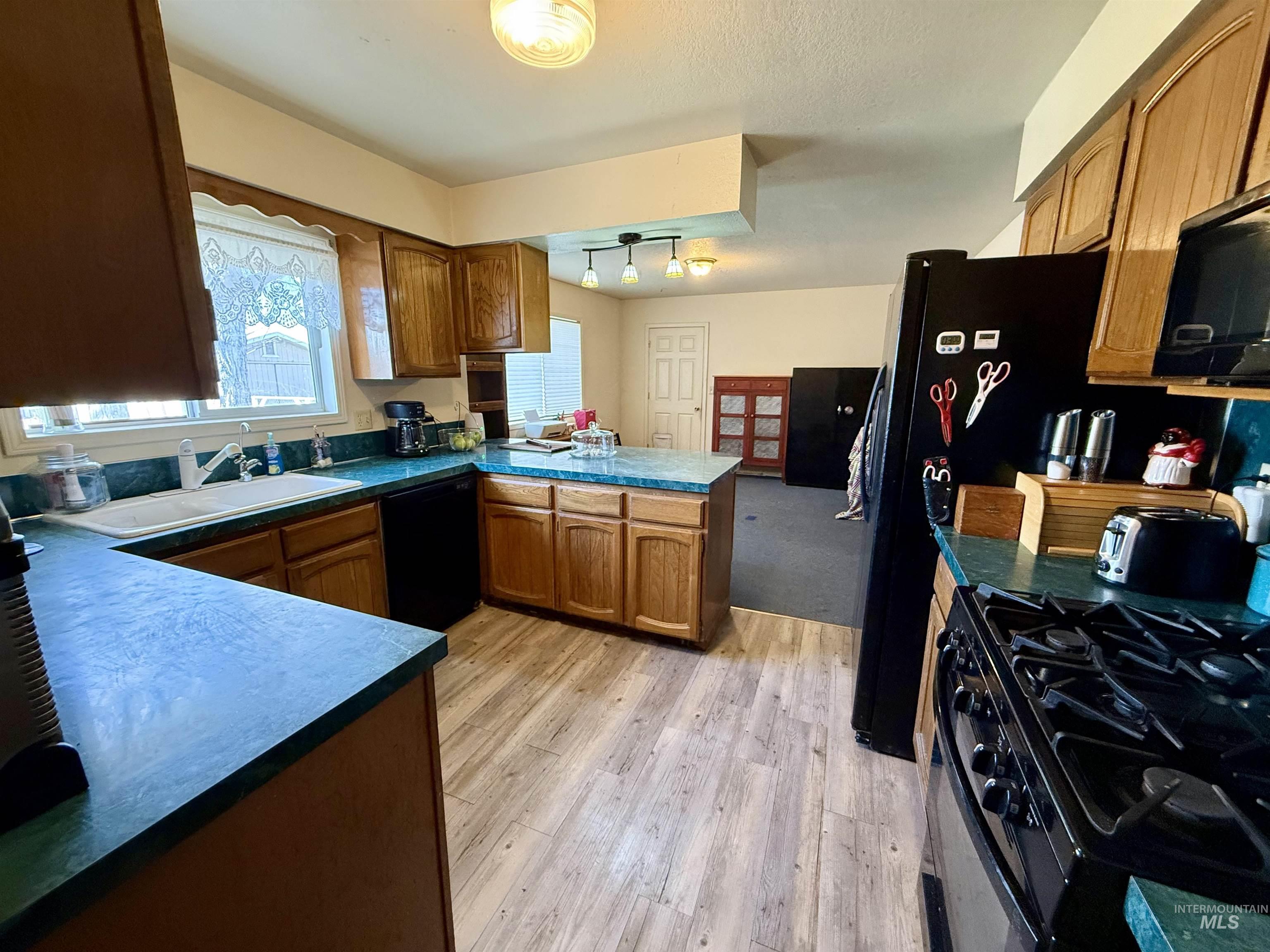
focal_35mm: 14
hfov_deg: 102.1
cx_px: 635
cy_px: 476
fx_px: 514
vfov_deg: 85.7
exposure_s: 1/60
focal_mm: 2.22
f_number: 2.2
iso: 500
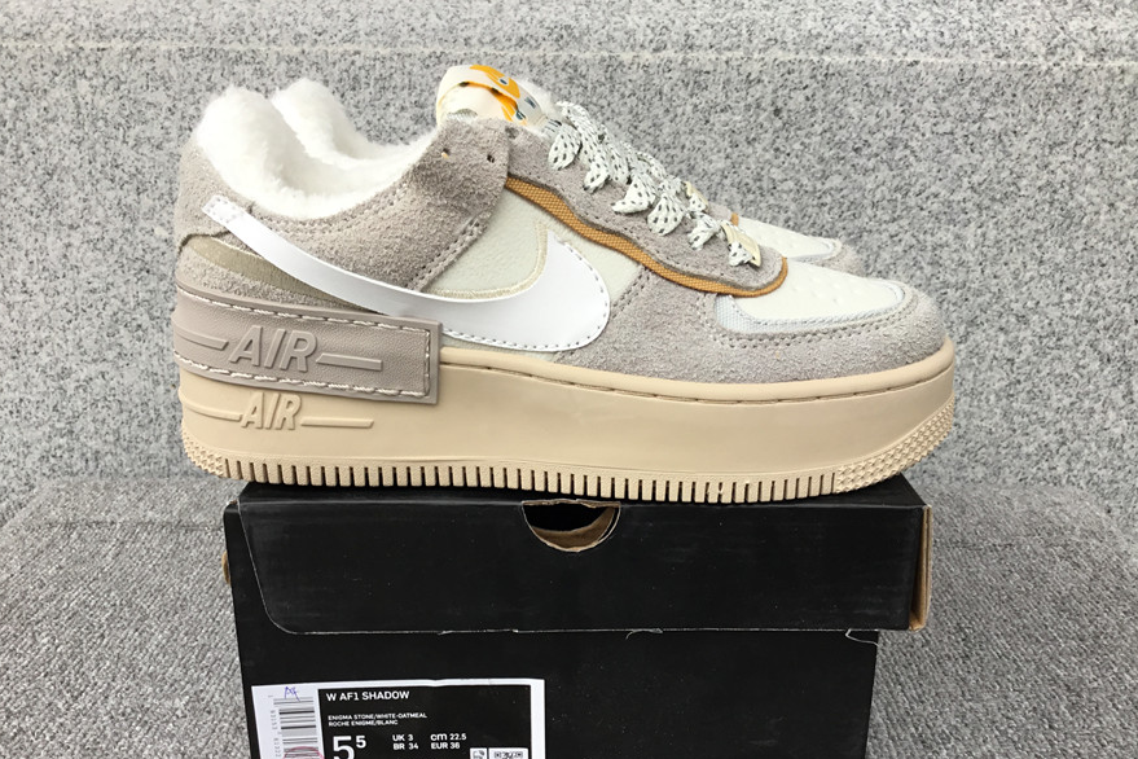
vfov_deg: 39.9
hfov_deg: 57.2
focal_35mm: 33
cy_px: 425
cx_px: 563
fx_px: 1043
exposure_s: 1/50
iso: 32
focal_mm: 3.3
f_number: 2.4
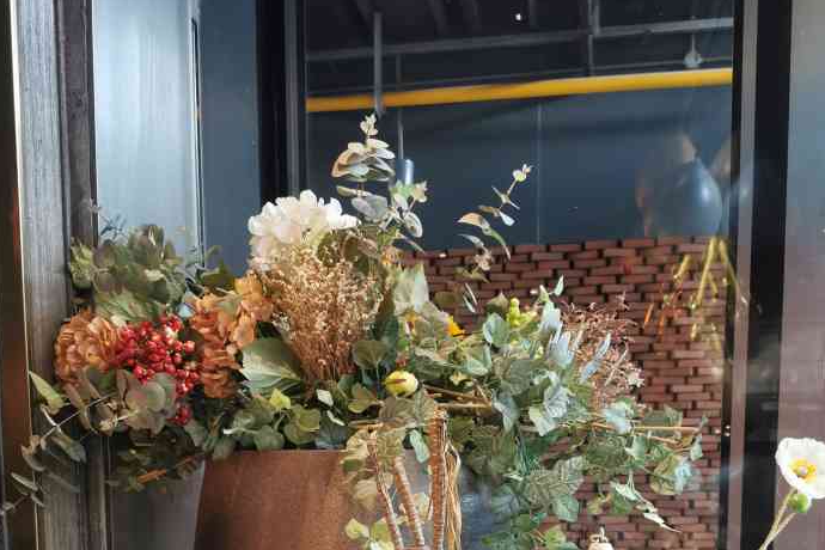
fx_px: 871
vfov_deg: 32.6
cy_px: 535
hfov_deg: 50.7
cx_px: 412
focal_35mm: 38
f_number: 1.6
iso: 400
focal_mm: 5.56
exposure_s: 1/58.8
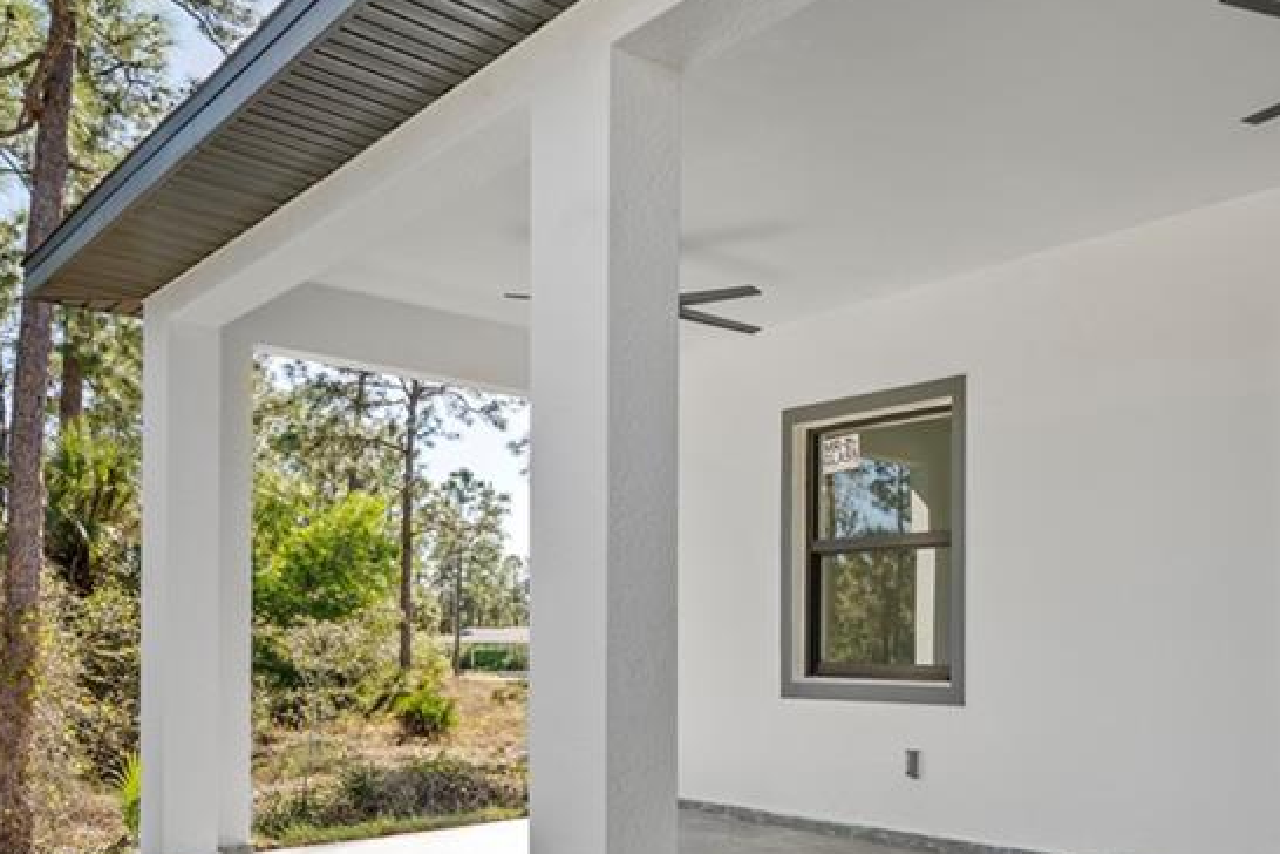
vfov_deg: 43.6
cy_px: 446
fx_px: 1067
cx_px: 1060
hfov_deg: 56.5
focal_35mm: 30
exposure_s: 1/100
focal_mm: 16
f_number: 7.1
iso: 100
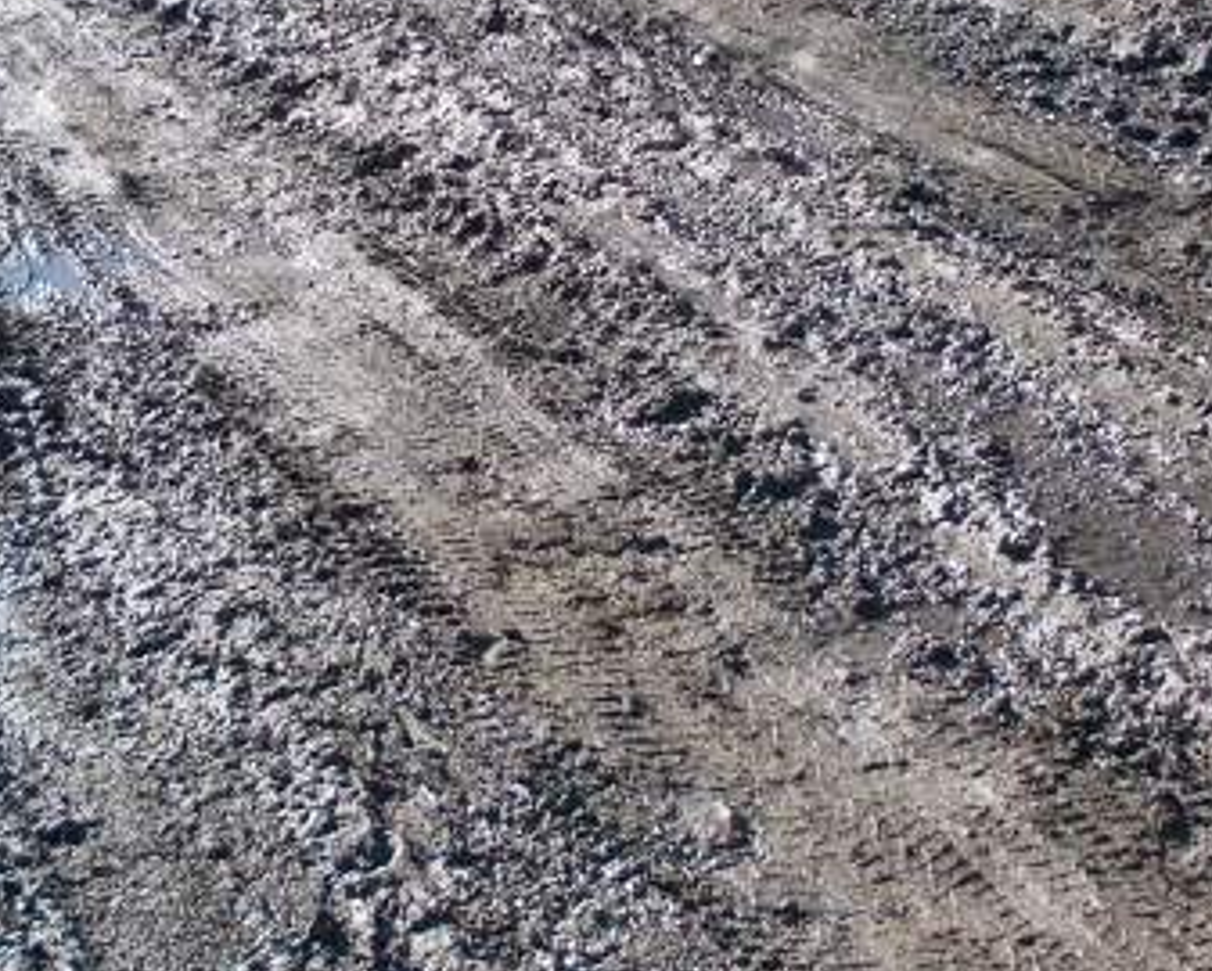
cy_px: 173
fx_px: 2979
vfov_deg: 18.3
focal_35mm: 83
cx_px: 450
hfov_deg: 22.9
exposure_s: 1/160
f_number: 5.4
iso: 80
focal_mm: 4
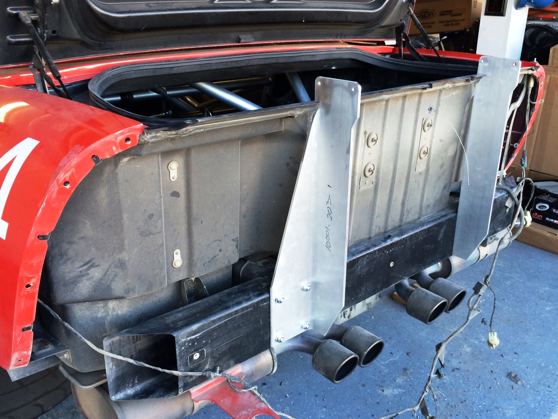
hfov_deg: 60.0
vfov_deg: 46.8
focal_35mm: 30
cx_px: 279
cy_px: 210
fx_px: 484
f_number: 2.2
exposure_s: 1/40
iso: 50
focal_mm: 4.12
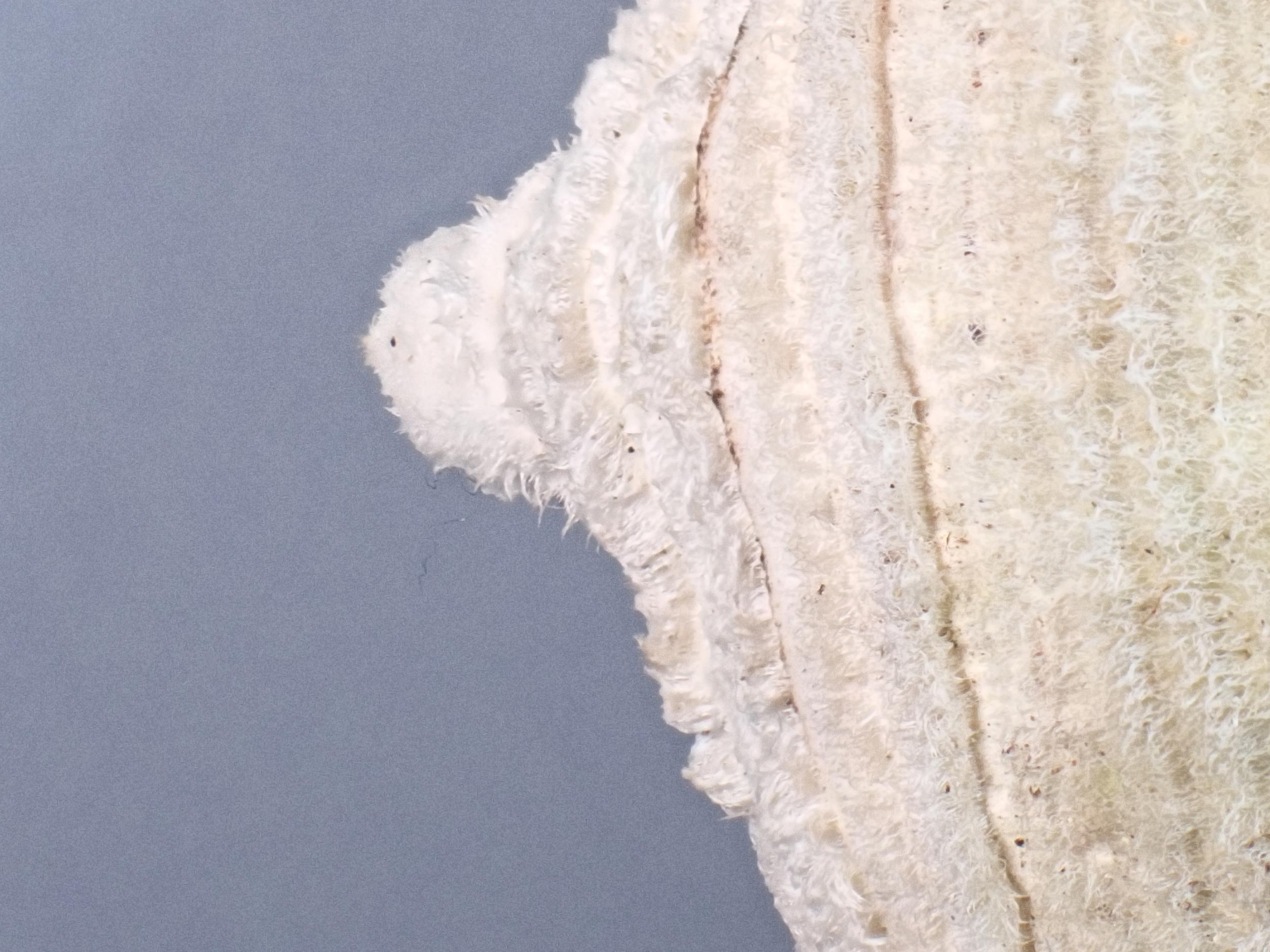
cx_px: 995
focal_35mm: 159
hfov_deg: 12.4
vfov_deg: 9.3
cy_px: 235
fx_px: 5833
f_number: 6.3
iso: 800
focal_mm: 18
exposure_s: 1/160
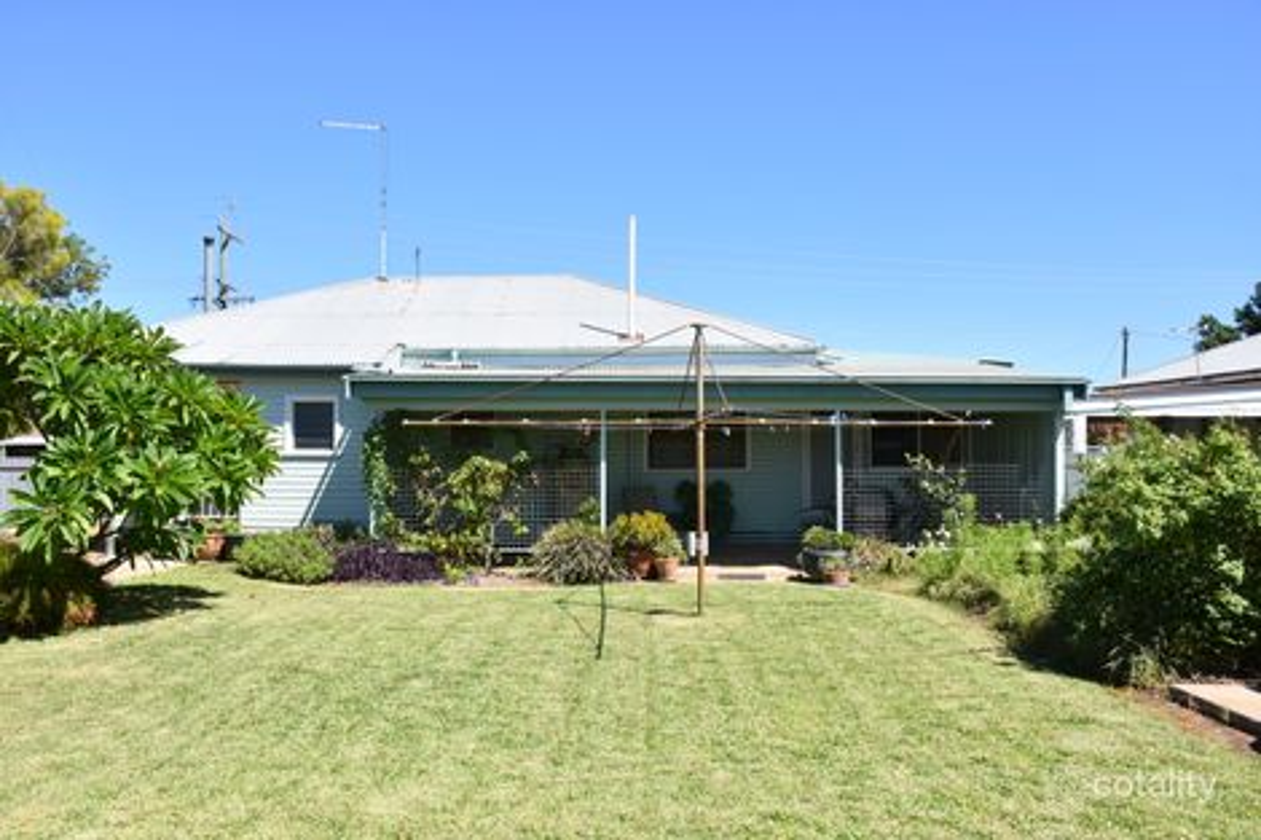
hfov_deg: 57.2
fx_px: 1155
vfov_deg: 39.9
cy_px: 420
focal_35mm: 33
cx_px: 630
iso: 180
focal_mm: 22
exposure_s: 1/500
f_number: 8
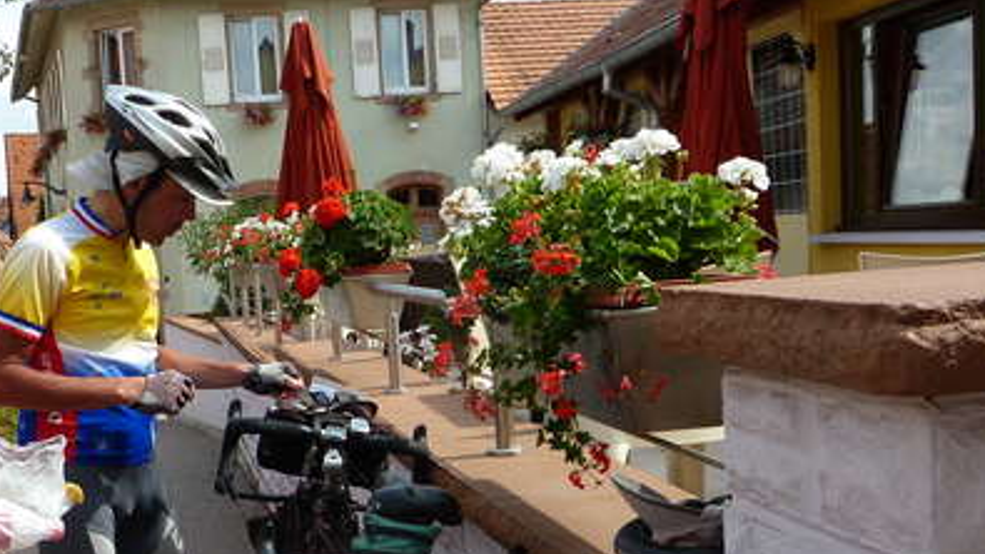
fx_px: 1253
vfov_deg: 24.7
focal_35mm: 48
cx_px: 332
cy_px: 392
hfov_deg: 42.4
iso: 80
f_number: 4
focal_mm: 4.7
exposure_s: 1/400
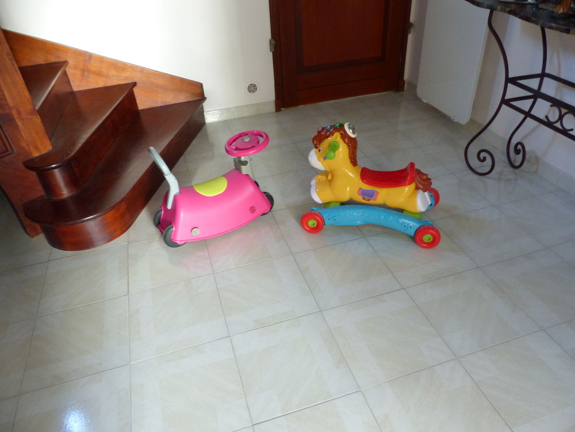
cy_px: 216
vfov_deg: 54.9
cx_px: 288
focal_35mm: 25
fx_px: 415
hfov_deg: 69.4
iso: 400
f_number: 2.8
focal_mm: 4.5
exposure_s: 1/10
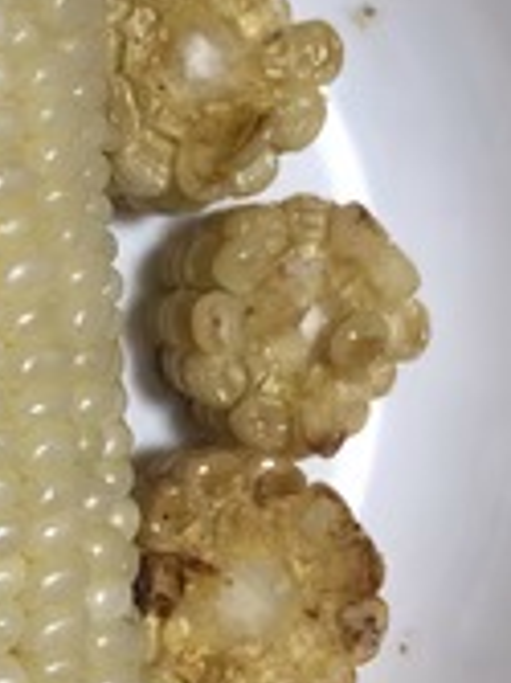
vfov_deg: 29.0
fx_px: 1320
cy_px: 307
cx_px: 29
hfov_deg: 21.3
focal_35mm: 67
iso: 40
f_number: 1.8
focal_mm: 3.99
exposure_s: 1/33
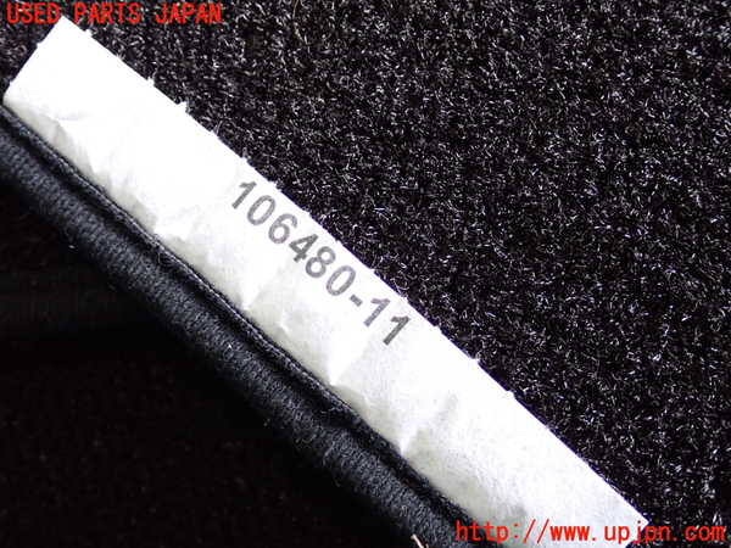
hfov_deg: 45.8
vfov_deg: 35.1
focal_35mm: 41
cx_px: 366
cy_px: 274
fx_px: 866
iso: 640
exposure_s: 1/40
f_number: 2.8
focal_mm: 7.31
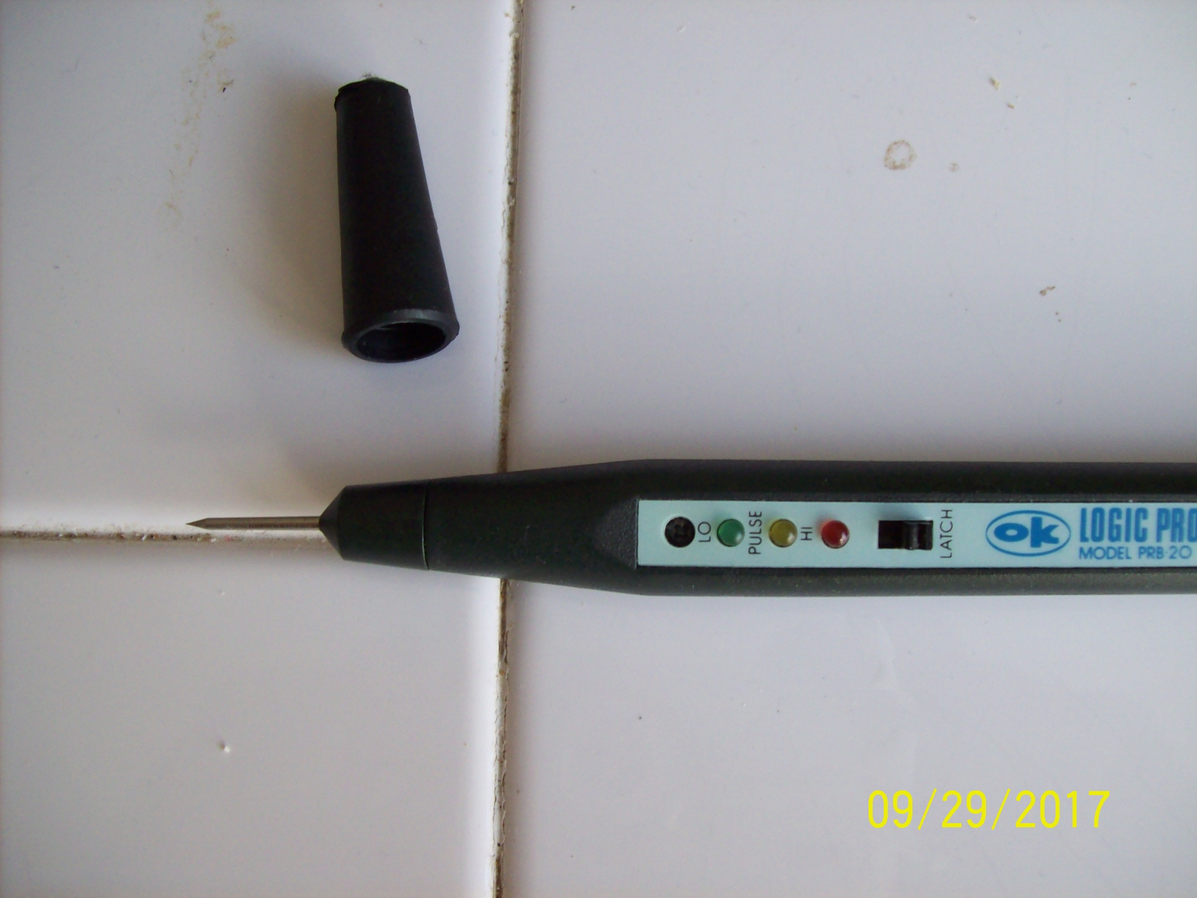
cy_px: 449
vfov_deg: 39.7
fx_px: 1245
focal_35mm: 36
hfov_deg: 51.4
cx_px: 598
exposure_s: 1/64
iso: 123
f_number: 2.7
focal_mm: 6
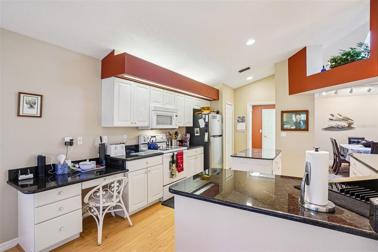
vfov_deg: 70.4
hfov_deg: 93.3
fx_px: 178
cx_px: 189
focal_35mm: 17
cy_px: 126
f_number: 9
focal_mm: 17
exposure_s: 1/4
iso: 400
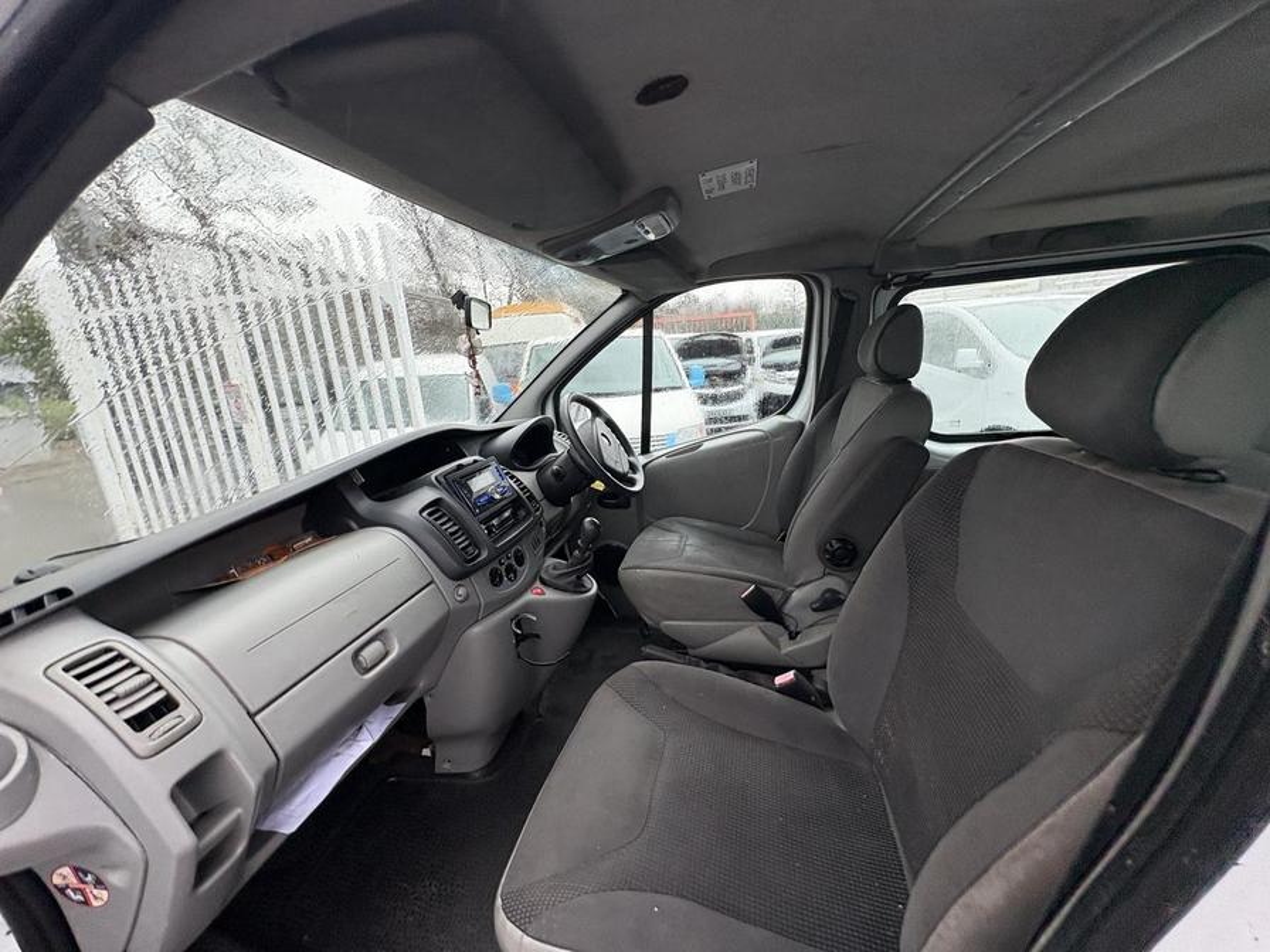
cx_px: 635
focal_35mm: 14
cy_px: 476
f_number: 2.2
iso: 200
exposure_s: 1/99
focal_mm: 2.22
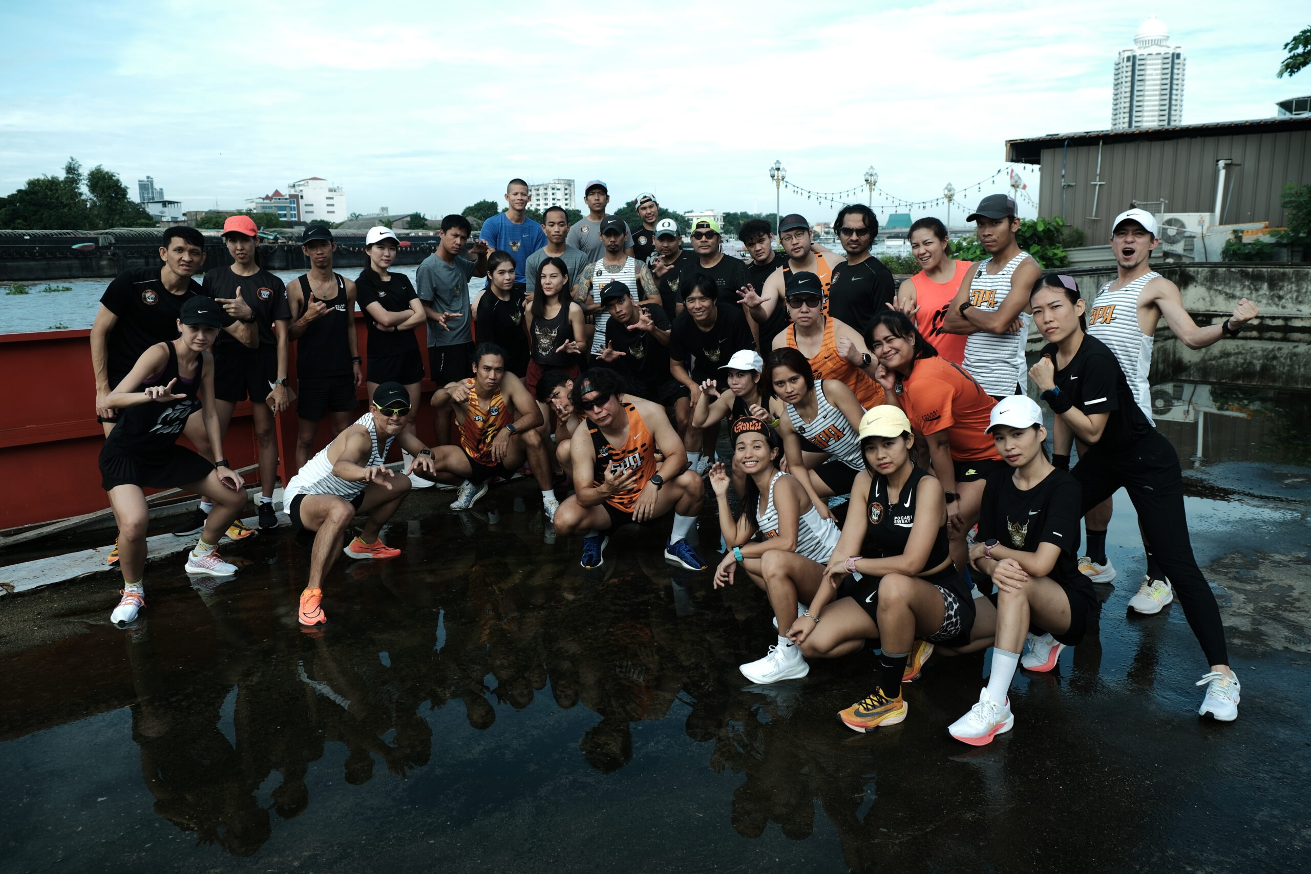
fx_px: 983
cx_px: 656
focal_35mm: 27
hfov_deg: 67.4
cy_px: 437
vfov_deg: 47.9
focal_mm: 18
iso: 80
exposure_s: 1/250
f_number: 4.5
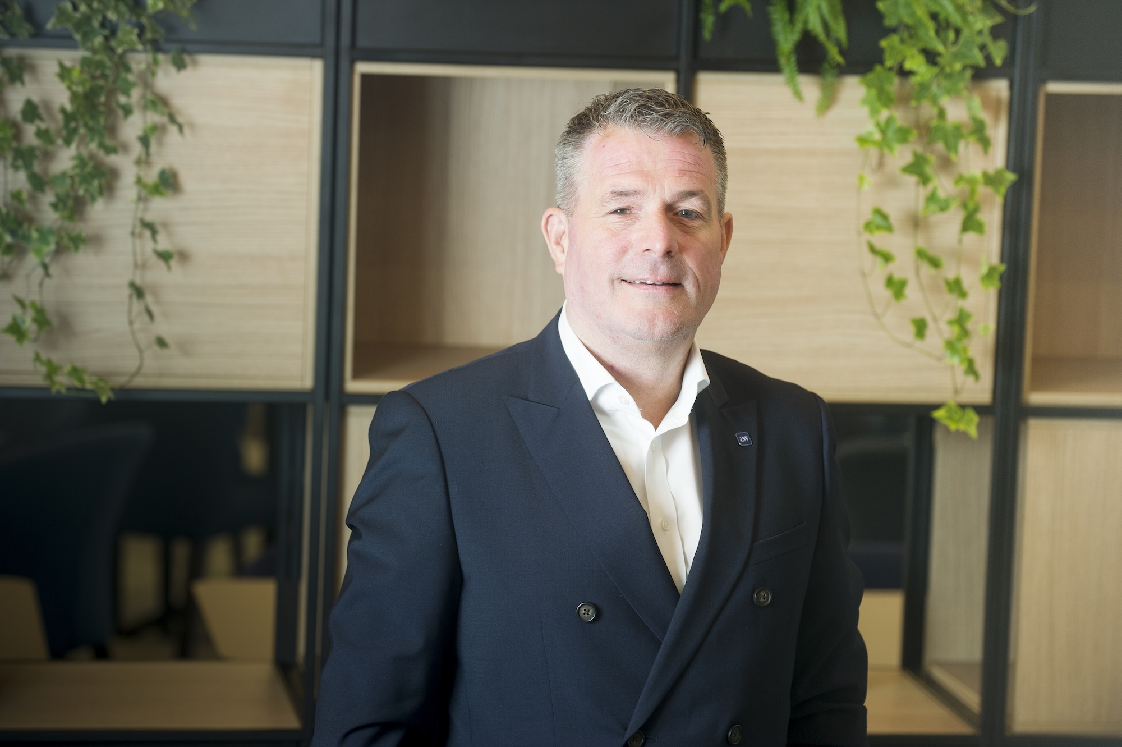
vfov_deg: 11.0
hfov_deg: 16.4
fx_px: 3893
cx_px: 561
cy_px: 374
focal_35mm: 125
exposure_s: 1/50
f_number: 4
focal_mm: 125
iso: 500
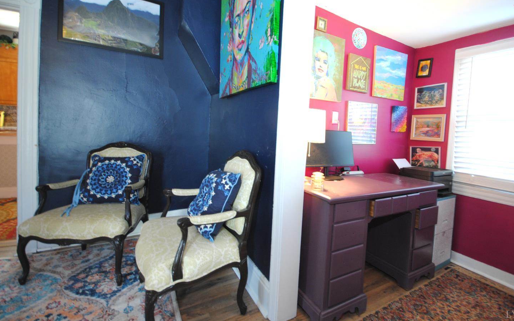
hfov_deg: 97.8
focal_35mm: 16
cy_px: 142
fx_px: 224
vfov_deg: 71.0
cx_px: 268
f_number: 4
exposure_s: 1/10
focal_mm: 10
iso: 400
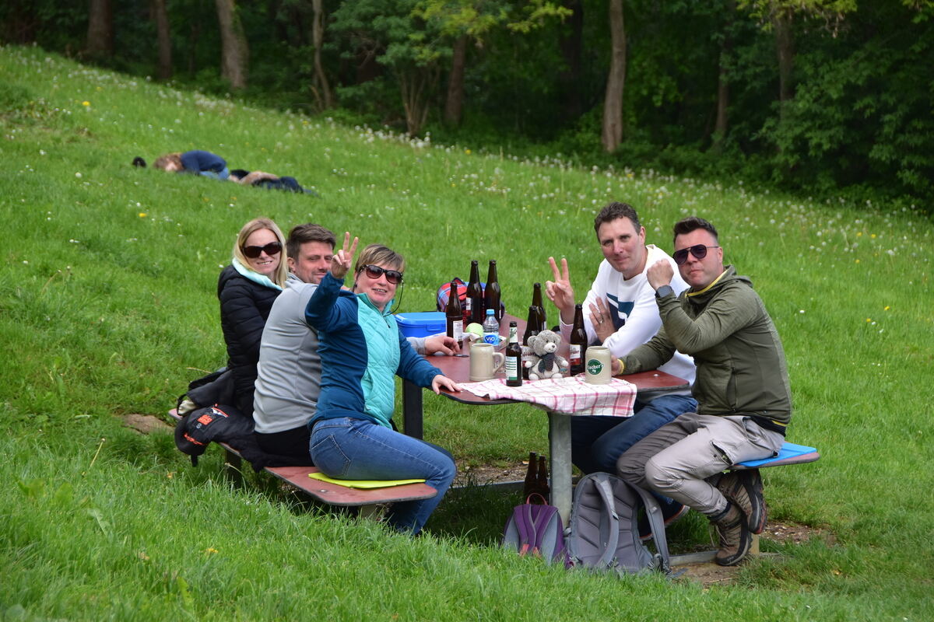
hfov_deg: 14.4
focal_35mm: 142
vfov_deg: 9.6
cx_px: 467
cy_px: 311
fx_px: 3697
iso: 400
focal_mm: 95
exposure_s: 1/640
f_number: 6.3
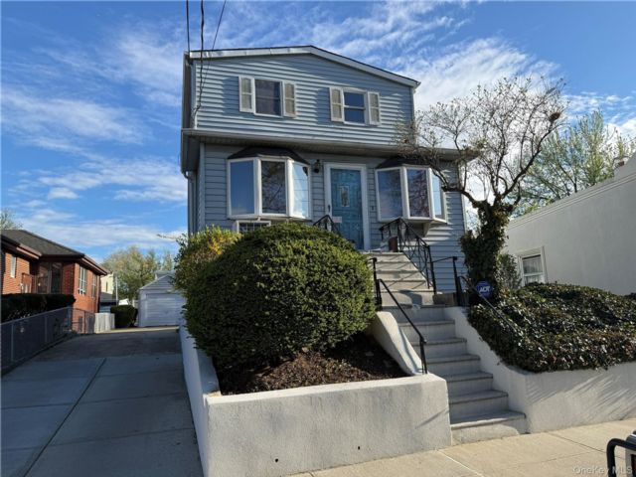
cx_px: 318
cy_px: 238
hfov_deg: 71.6
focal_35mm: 24
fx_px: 441
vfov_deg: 56.8
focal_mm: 6.76
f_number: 1.78
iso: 80
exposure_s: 1/2703
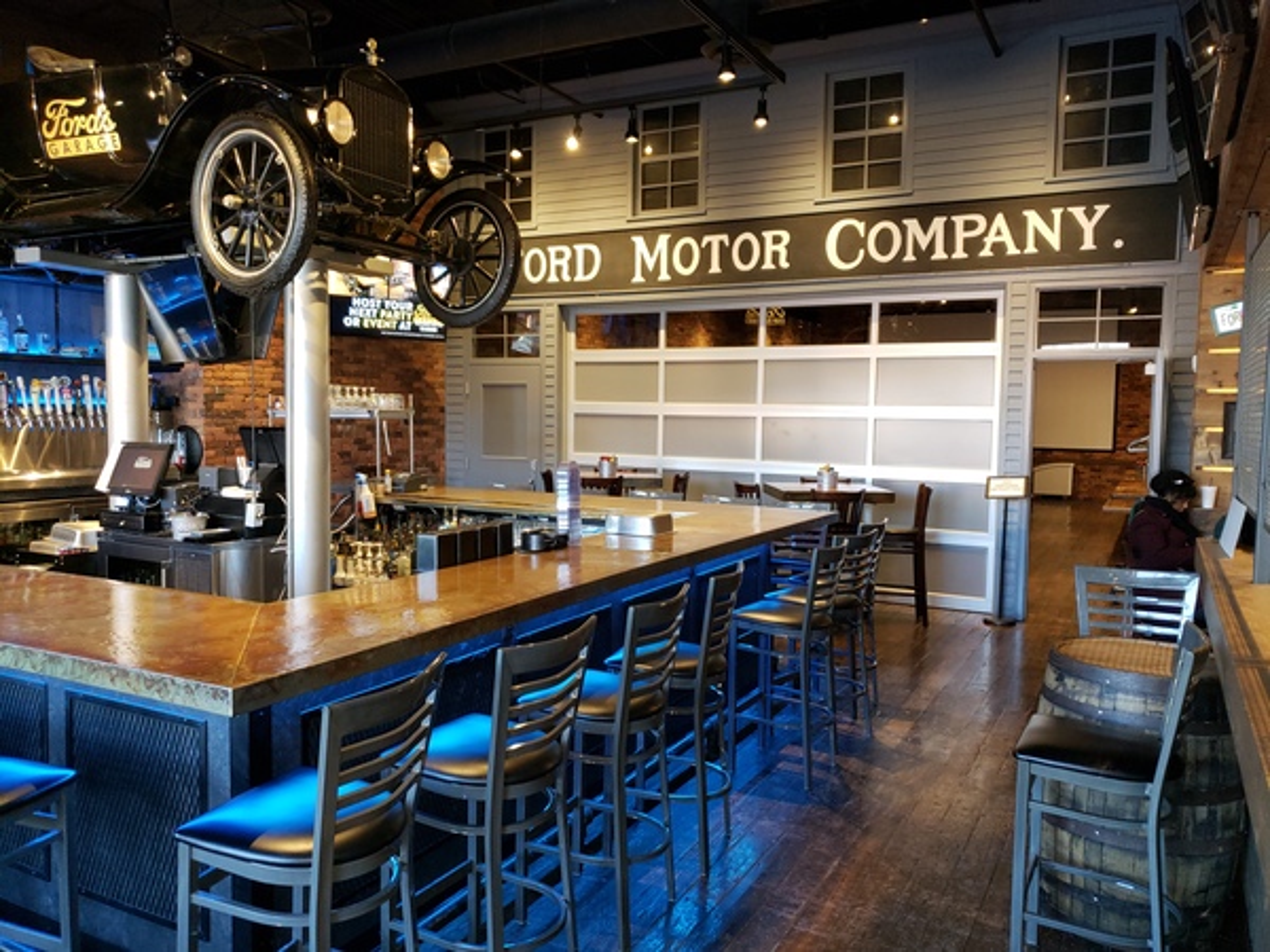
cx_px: 635
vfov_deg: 53.1
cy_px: 476
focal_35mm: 26
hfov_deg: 67.3
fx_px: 954
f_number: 1.5
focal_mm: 4.3
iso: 125
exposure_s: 1/17
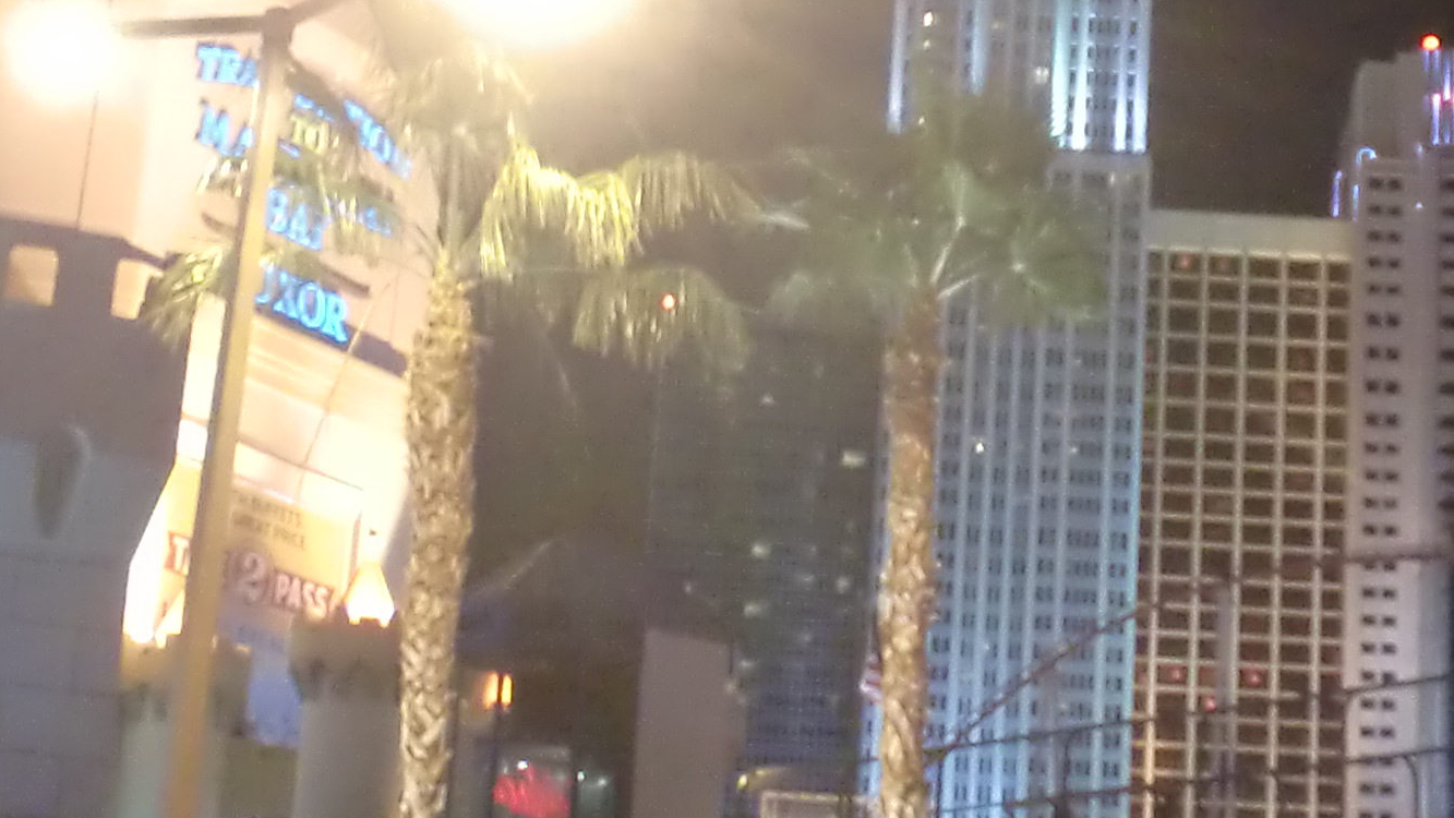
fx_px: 3277
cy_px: 141
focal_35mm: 85
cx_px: 1062
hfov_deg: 24.8
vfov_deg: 14.1
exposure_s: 1/10
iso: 400
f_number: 2.6
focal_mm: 4.65
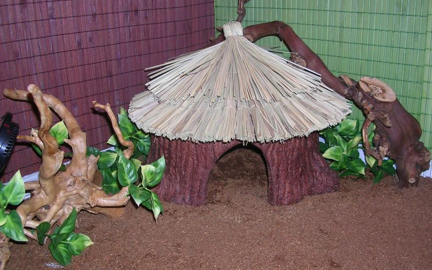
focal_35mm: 41
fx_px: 483
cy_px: 155
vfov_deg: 31.2
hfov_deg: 48.2
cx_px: 218
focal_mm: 5.8
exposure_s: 1/60.1
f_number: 2.8
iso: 50
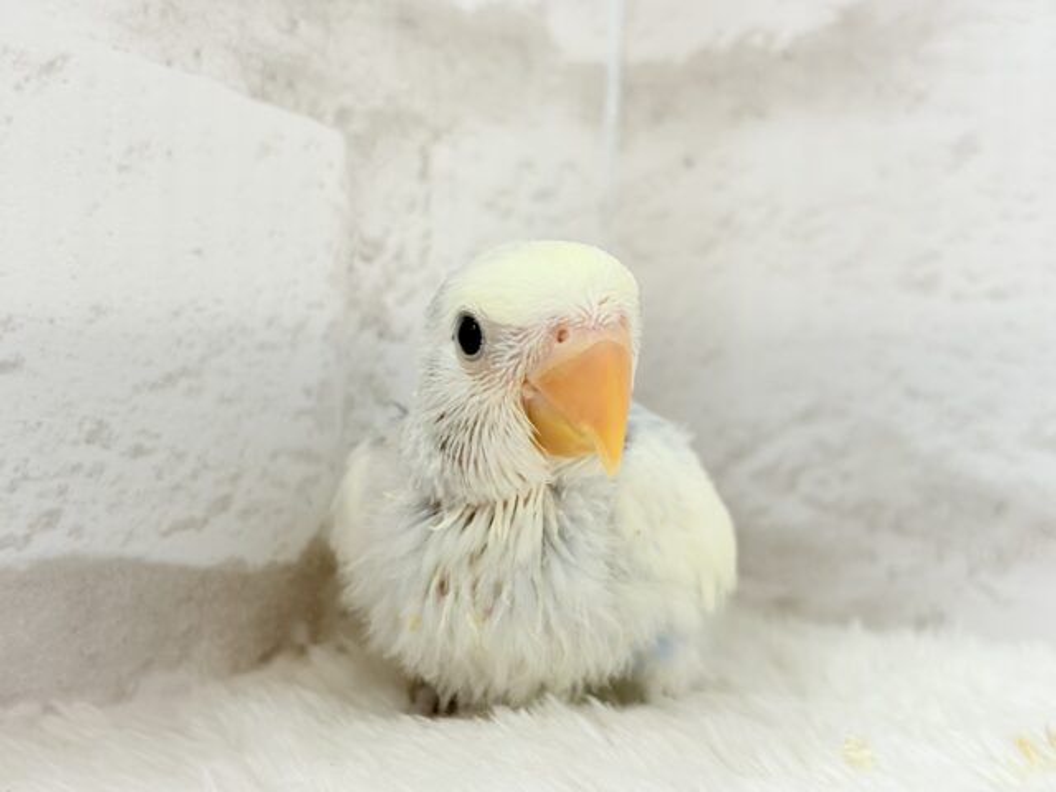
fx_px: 1586
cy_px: 396
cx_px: 528
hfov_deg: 36.8
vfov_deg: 28.0
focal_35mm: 52
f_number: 1.6
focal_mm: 5.96
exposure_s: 1/100
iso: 100
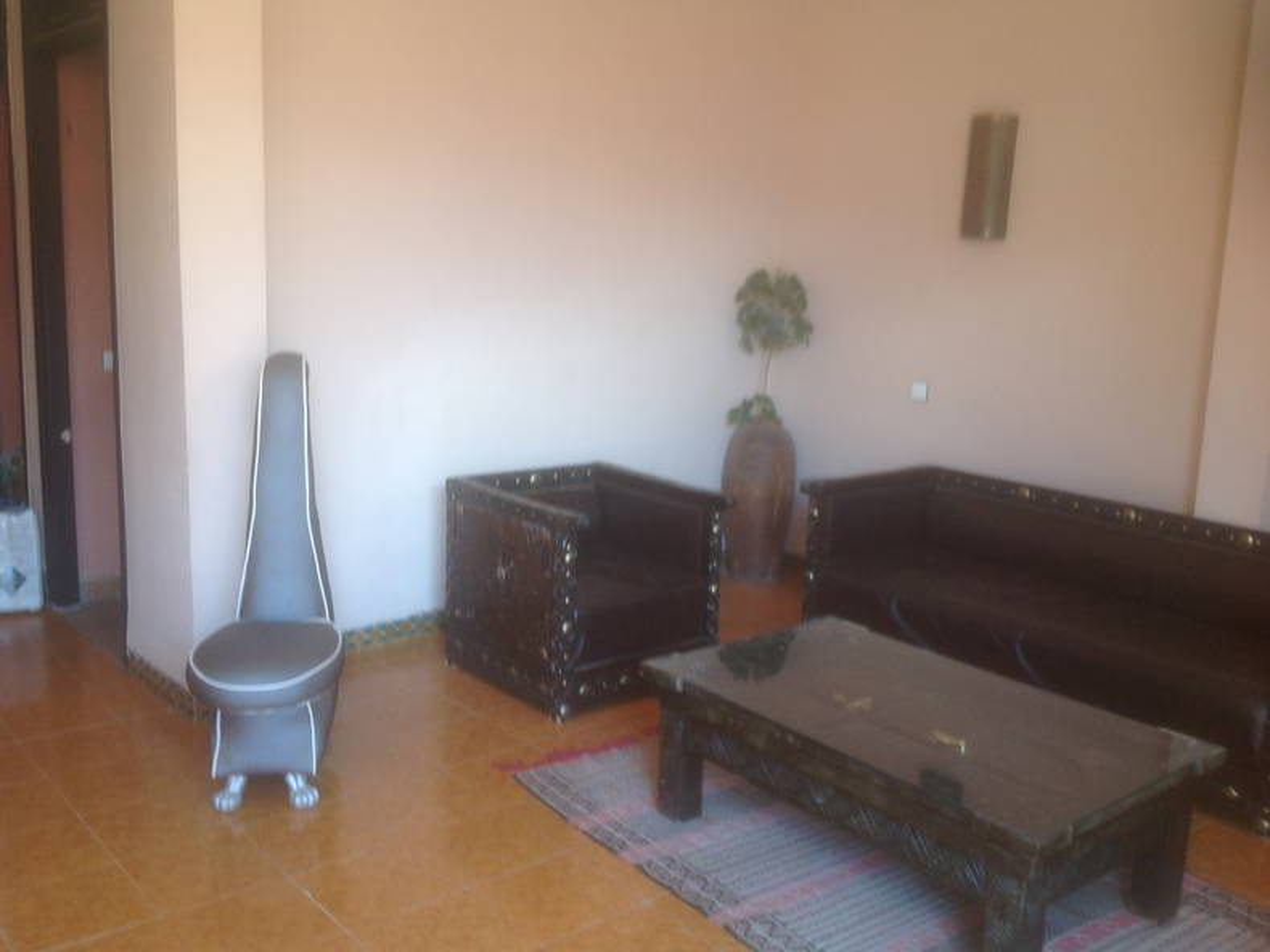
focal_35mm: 35
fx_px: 1284
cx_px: 635
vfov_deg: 40.7
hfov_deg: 52.6
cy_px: 476
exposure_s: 1/17
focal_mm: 4.28
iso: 50
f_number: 2.4
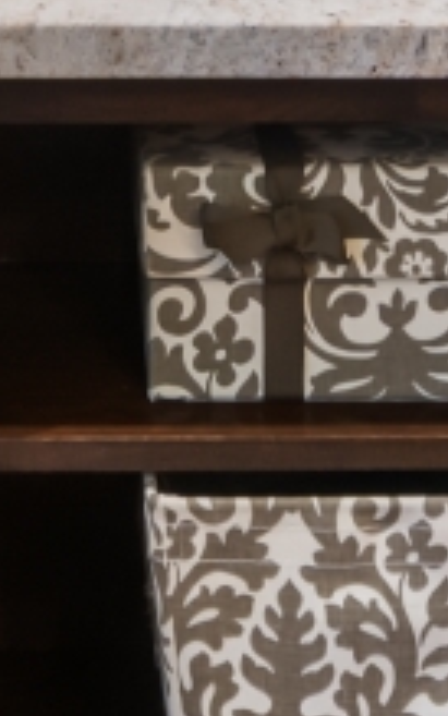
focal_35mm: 134
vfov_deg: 13.6
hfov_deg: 9.8
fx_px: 2616
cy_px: -664
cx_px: 108
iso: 400
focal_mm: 16
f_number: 9
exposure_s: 1.3
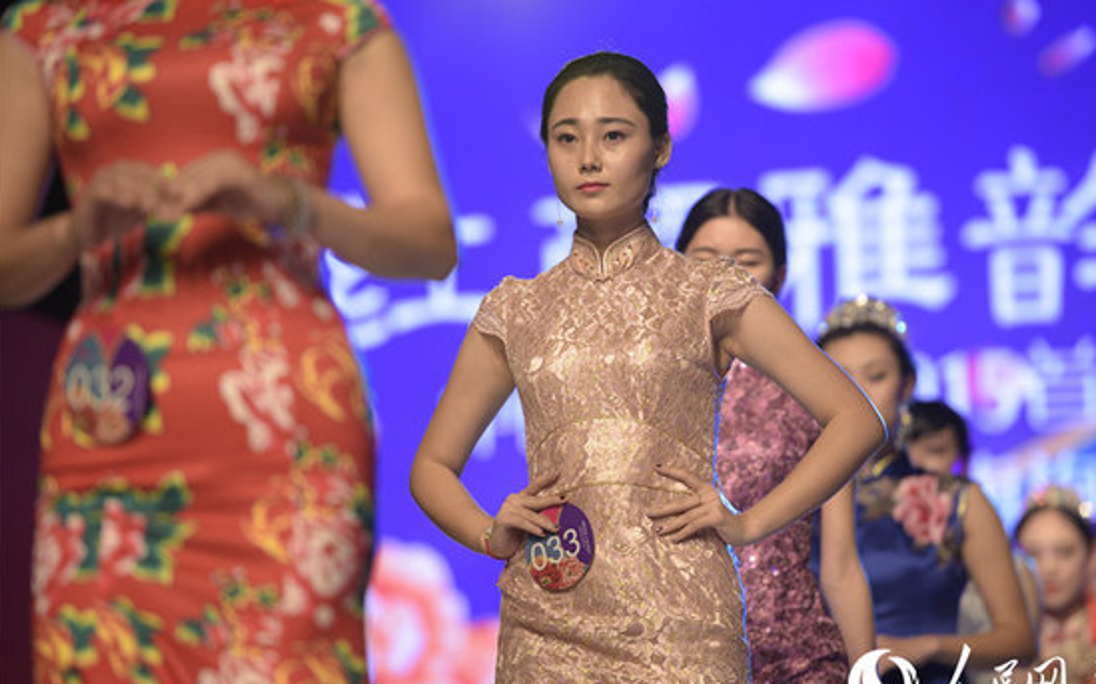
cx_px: 595
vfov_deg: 5.9
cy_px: 352
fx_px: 6660
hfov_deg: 9.4
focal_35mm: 223
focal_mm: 200
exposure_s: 1/200
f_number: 2.8
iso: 400
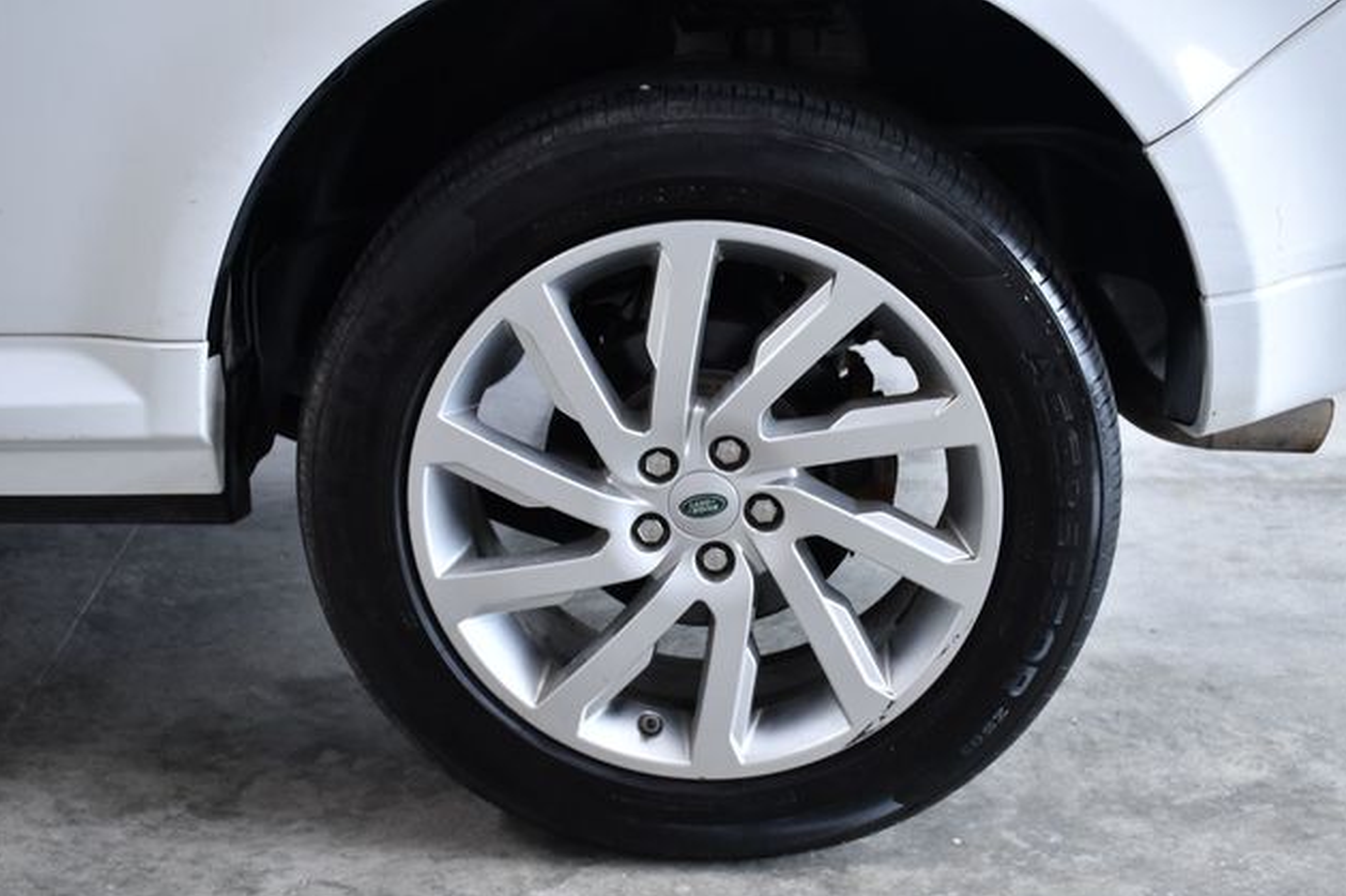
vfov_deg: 23.4
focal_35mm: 58
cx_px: 674
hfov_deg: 34.5
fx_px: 2168
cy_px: 453
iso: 400
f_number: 6.3
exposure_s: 1/160
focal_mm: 38
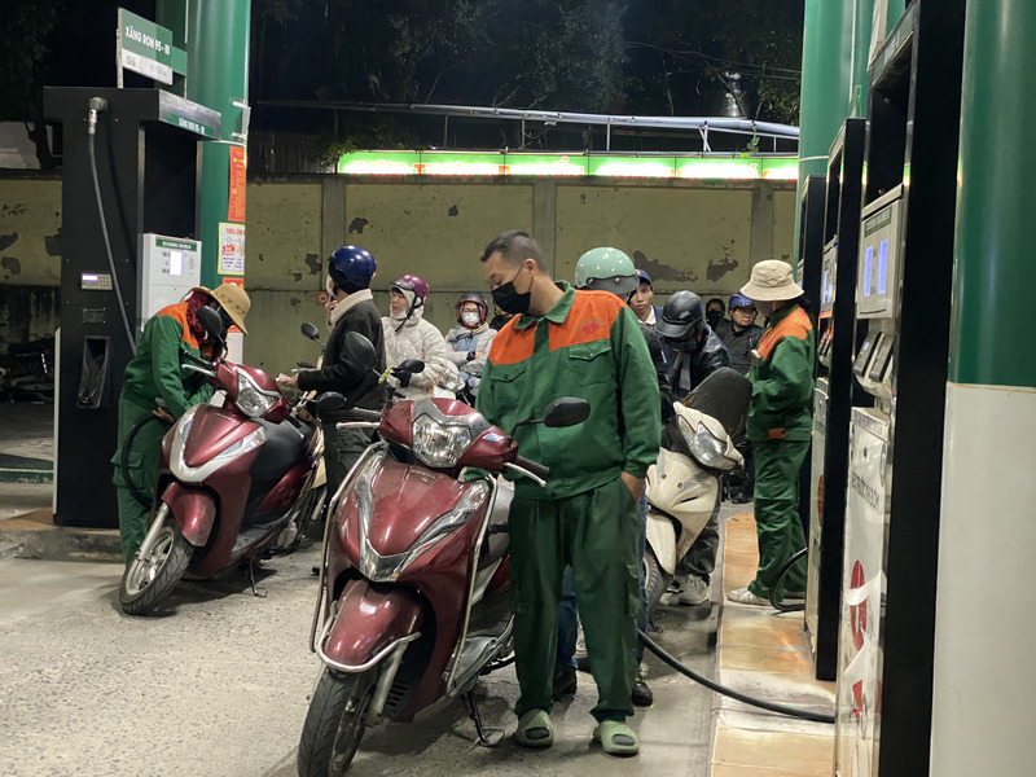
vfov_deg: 28.0
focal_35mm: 52
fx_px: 1556
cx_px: 518
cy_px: 388
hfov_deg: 36.8
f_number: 2
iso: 640
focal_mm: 6
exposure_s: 1/33
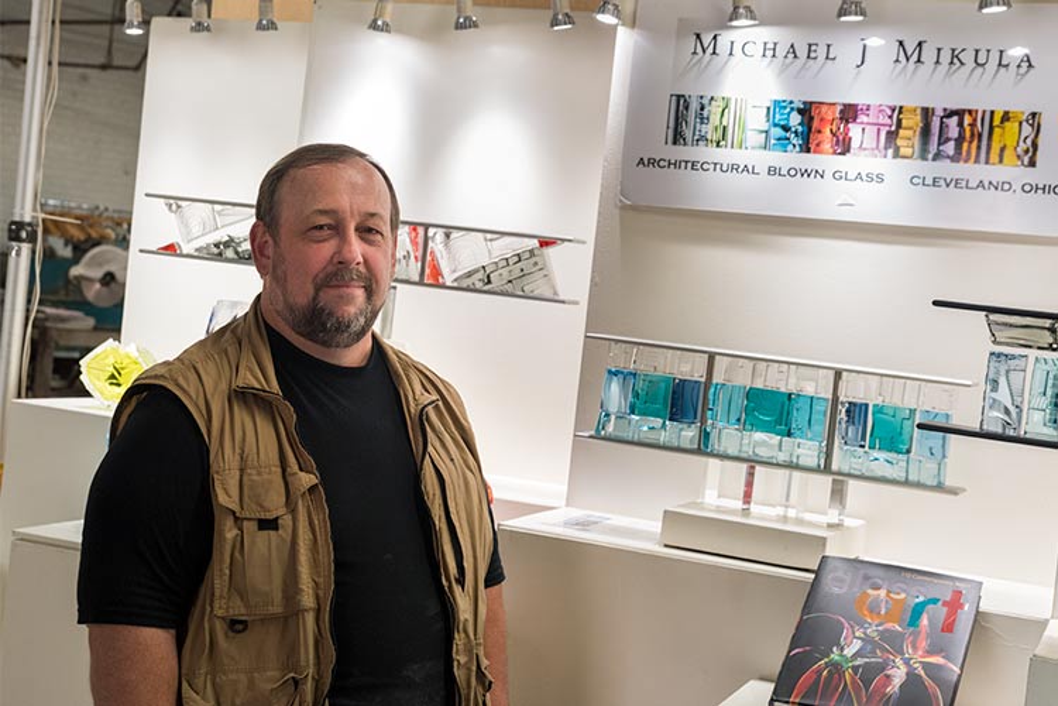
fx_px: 1469
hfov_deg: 39.6
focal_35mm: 50
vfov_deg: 27.0
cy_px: 353
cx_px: 529
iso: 1250
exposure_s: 1/125
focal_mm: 50
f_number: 6.3
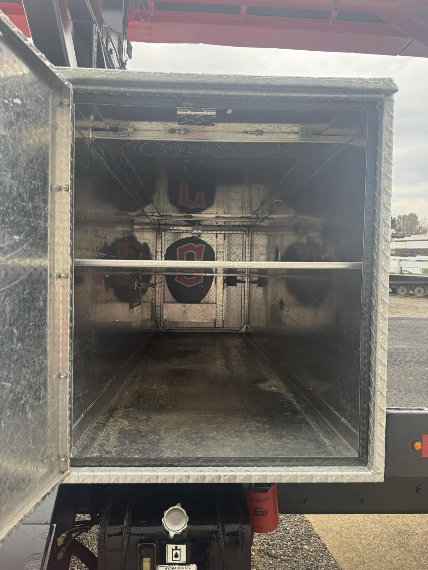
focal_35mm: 24
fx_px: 396
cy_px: 285
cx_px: 214
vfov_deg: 71.6
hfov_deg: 56.8
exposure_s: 1/121
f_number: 1.78
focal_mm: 6.76
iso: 200
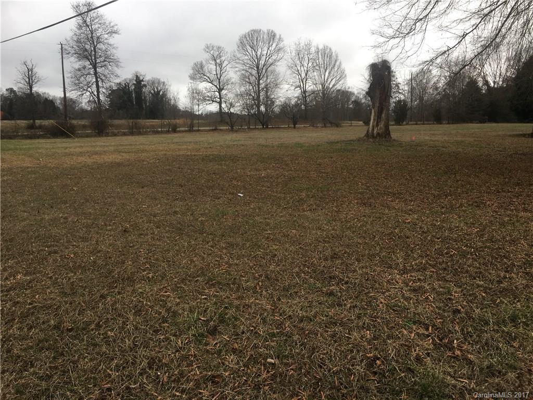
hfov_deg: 61.7
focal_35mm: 29
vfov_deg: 48.2
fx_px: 447
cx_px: 266
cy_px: 200
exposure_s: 1/123
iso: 25
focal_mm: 4.15
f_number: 2.2
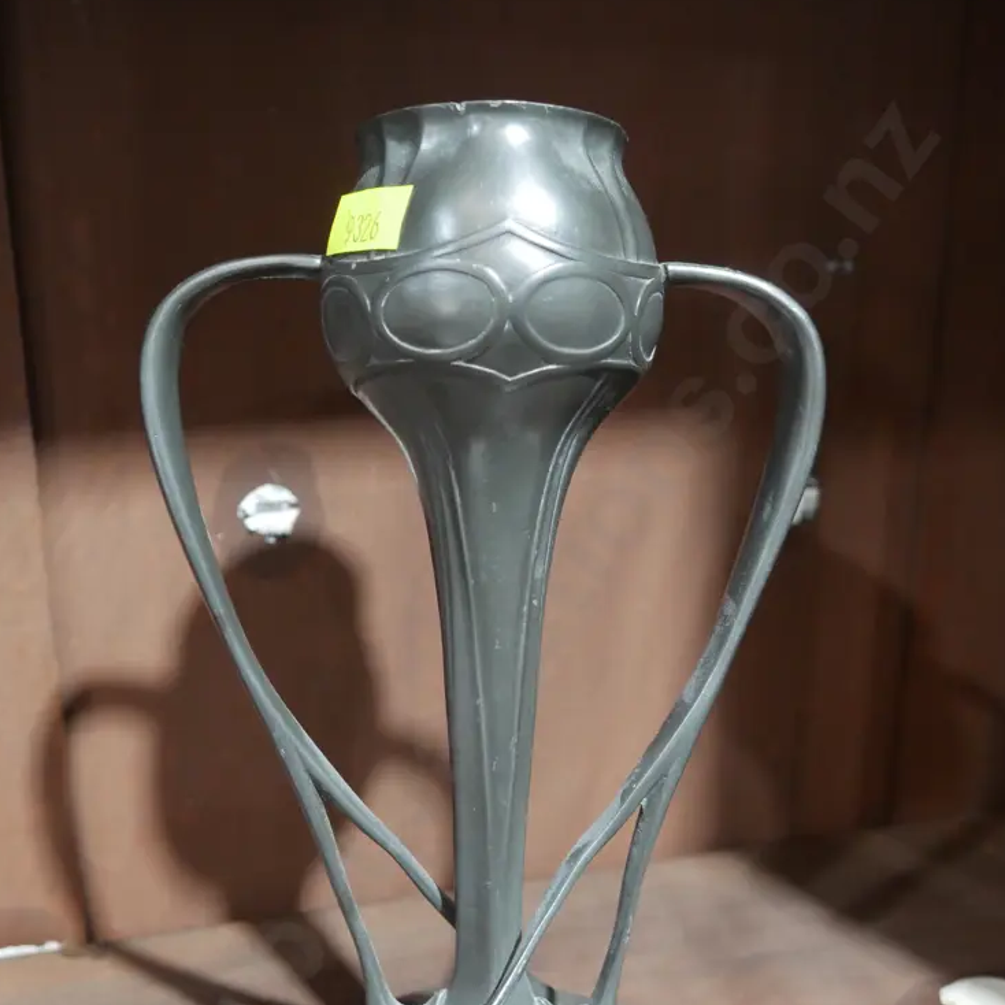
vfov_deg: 44.2
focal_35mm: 37
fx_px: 1215
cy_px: 680
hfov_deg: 44.9
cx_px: 495
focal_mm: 15
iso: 1600
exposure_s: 1/60
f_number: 3.6
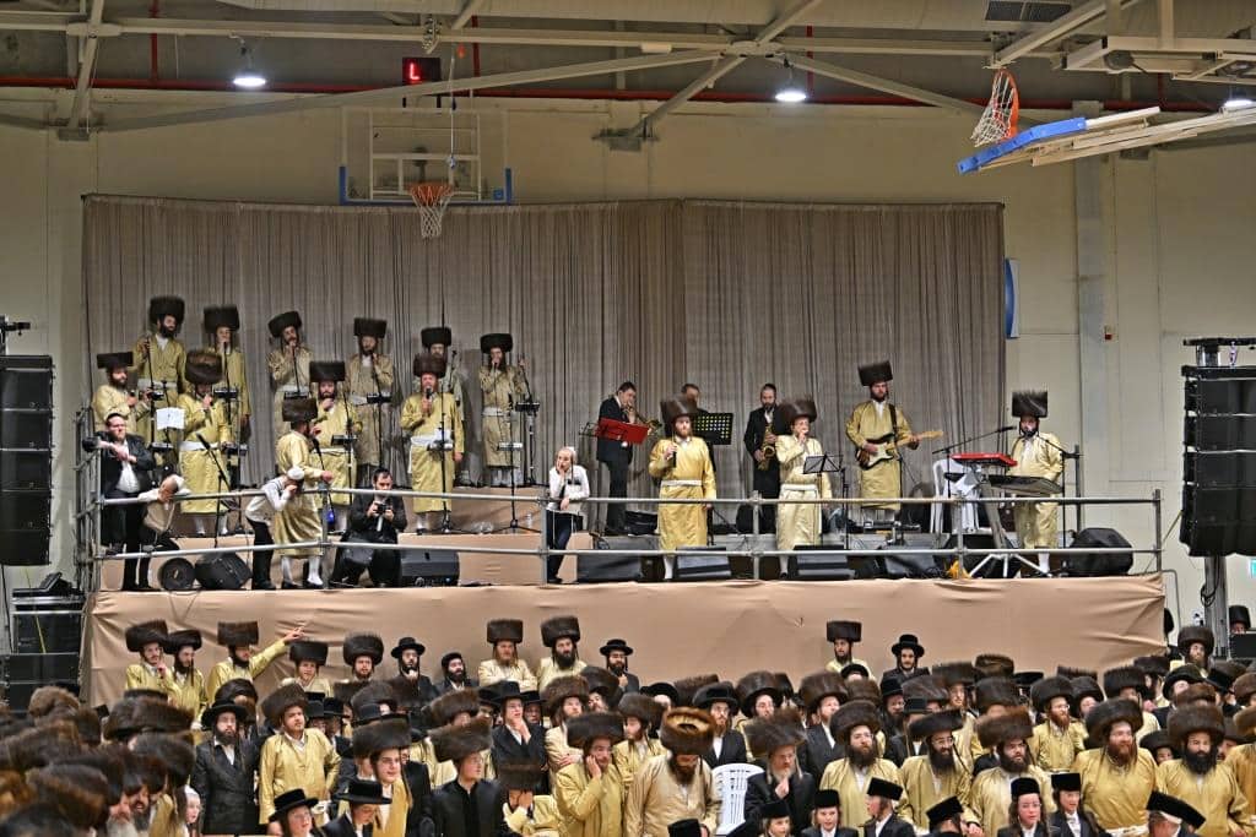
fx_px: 2861
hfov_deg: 24.8
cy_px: 418
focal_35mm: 82
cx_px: 628
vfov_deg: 16.7
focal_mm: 82
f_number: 2.8
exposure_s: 1/250
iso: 640
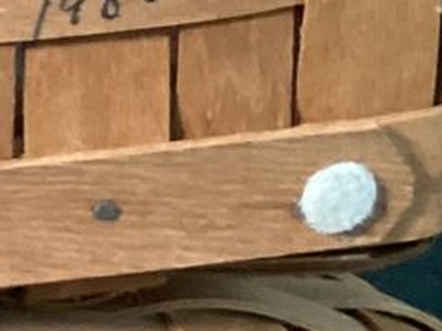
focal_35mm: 200
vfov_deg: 7.4
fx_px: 2552
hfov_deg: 9.0
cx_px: -569
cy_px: 394
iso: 320
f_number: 2.4
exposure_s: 1/40
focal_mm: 3.3
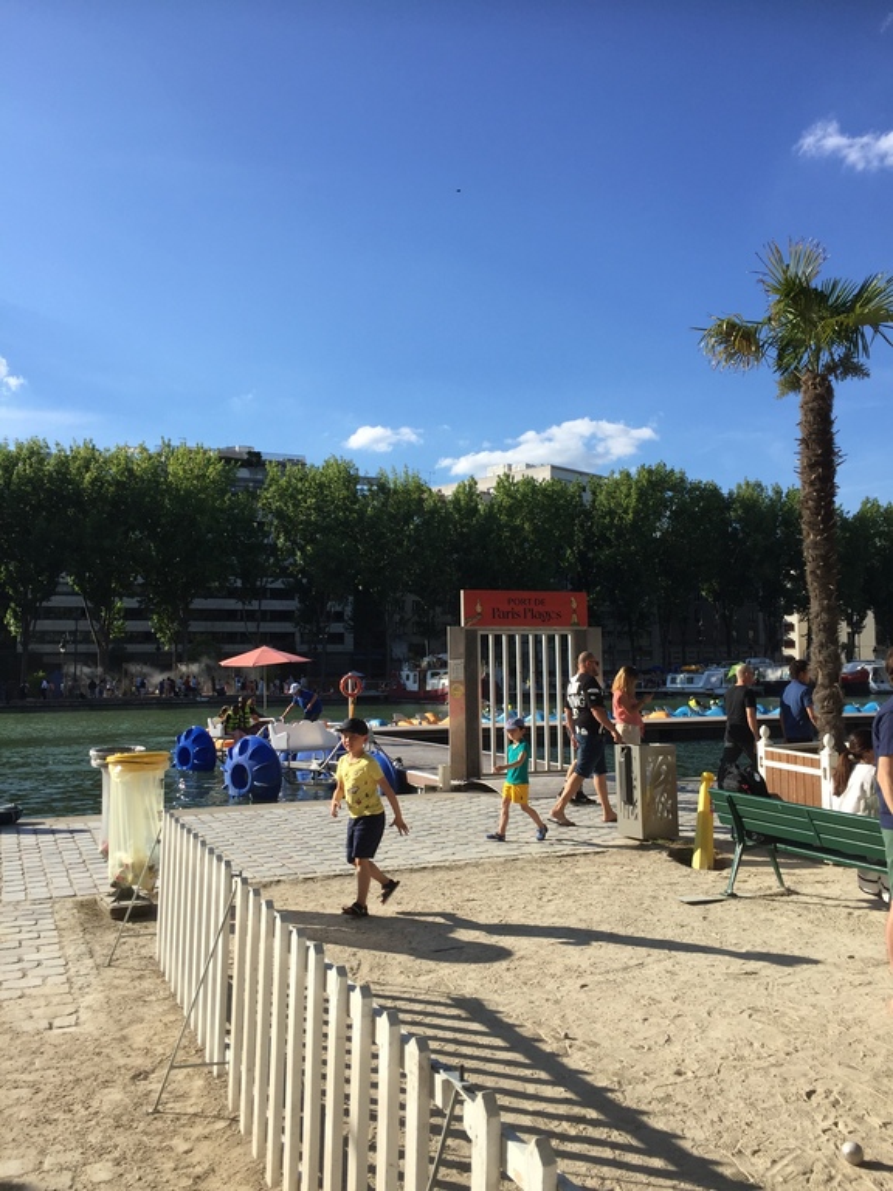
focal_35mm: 29
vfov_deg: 61.7
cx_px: 446
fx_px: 997
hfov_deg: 48.2
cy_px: 596
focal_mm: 4.15
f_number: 2.2
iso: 32
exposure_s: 1/1522
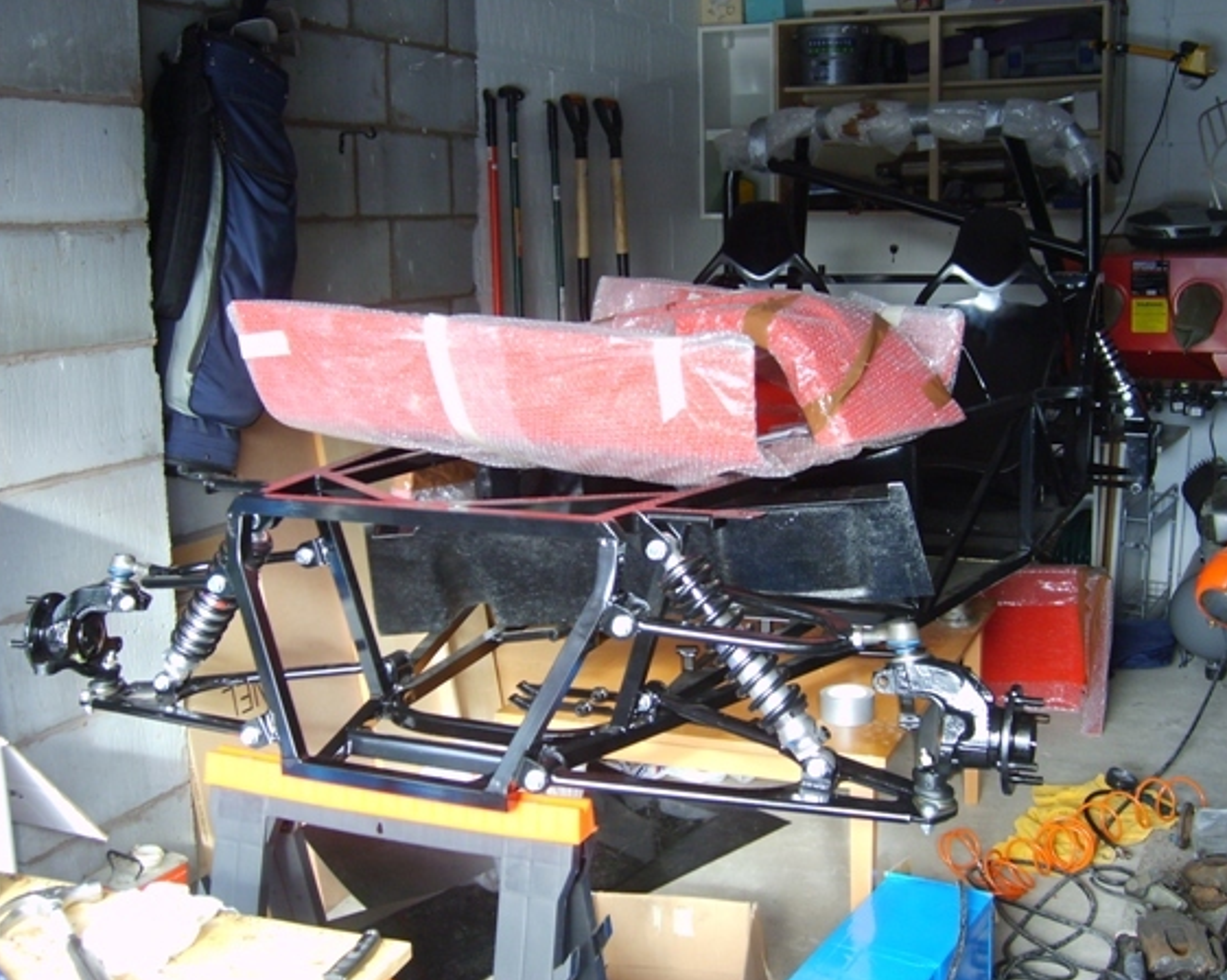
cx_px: 667
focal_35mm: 39
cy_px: 466
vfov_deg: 38.2
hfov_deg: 46.8
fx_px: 1415
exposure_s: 1/30
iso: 104
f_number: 2.8
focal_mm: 5.8
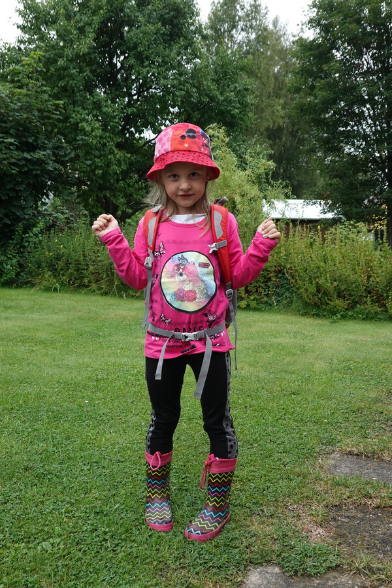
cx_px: 196
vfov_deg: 51.9
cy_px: 294
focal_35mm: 37
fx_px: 604
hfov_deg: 35.9
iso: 125
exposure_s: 1/200
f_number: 4.5
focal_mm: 13.84
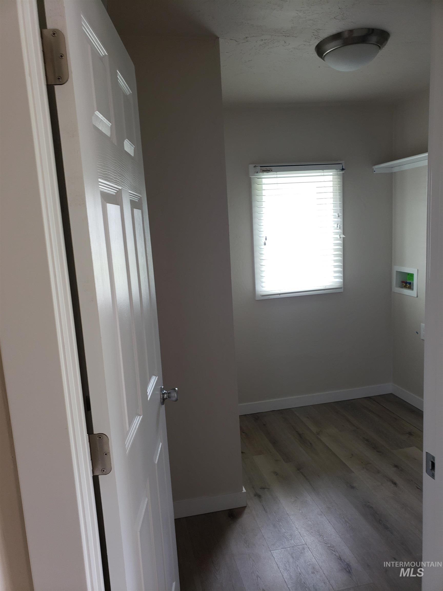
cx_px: 222
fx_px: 444
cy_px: 296
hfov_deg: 53.1
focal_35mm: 26
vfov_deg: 67.3
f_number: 2.4
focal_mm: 4.3
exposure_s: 1/60
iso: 100
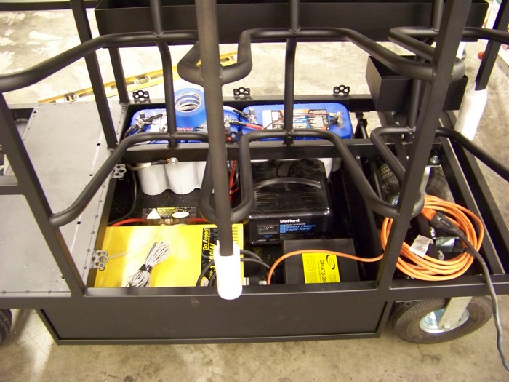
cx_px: 254
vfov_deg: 39.7
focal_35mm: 36
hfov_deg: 51.4
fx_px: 529
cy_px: 191
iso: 400
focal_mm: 5.85
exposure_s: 1/5
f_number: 2.8
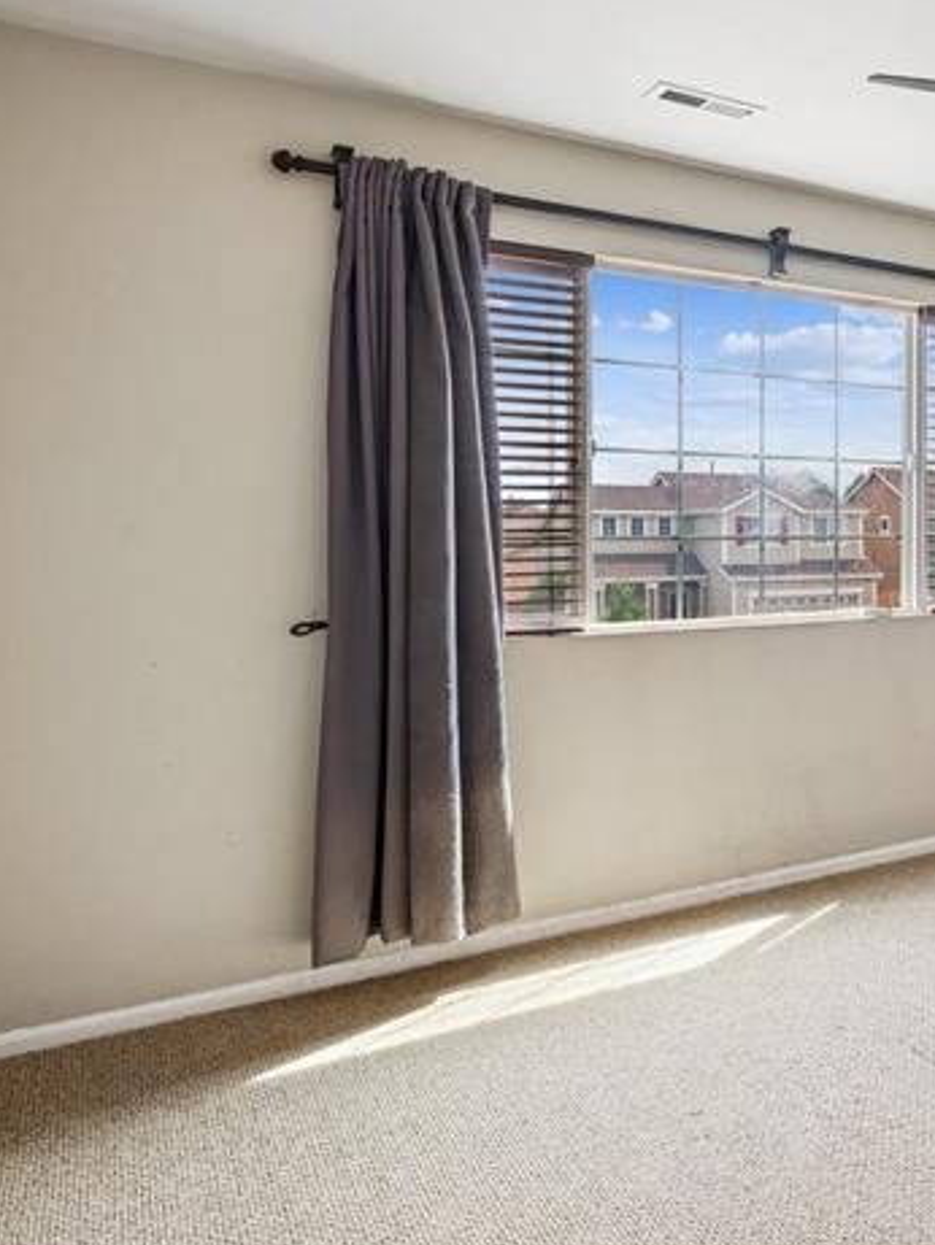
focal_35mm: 32
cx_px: 1108
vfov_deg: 56.5
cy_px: 521
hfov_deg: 35.3
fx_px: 1152
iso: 100
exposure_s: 1/6
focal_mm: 15
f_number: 11
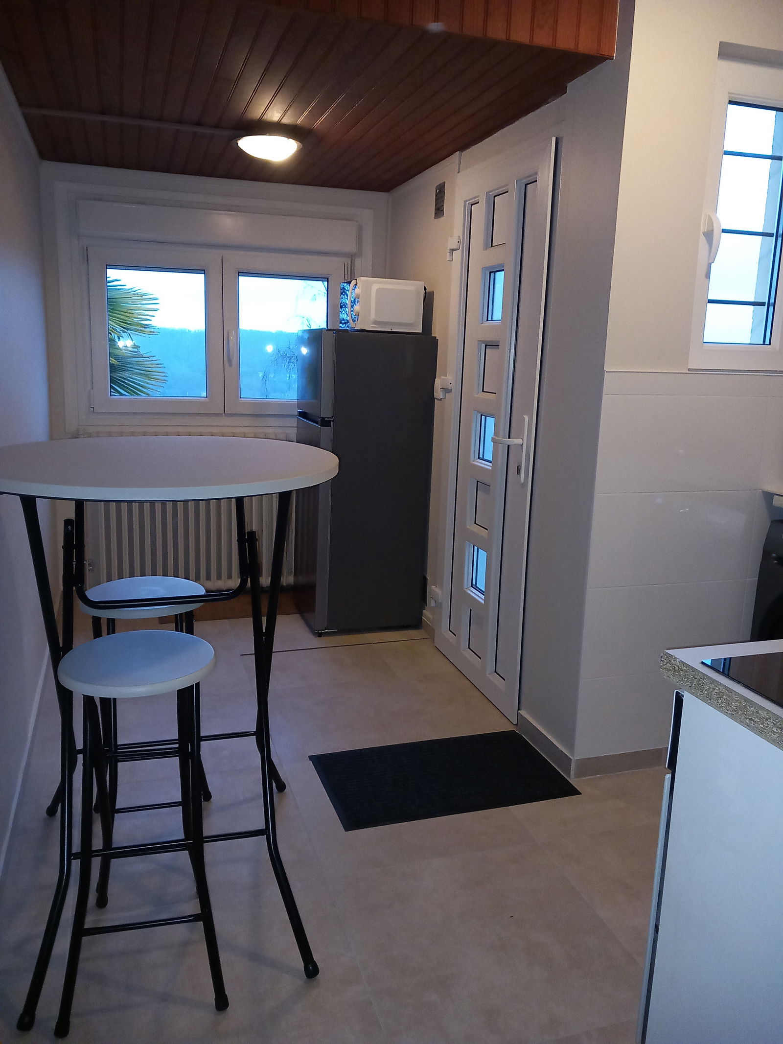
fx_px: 814
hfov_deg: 51.4
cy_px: 522
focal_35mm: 27
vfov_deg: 65.3
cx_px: 392
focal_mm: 4
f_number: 1.8
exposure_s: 1/25
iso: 400
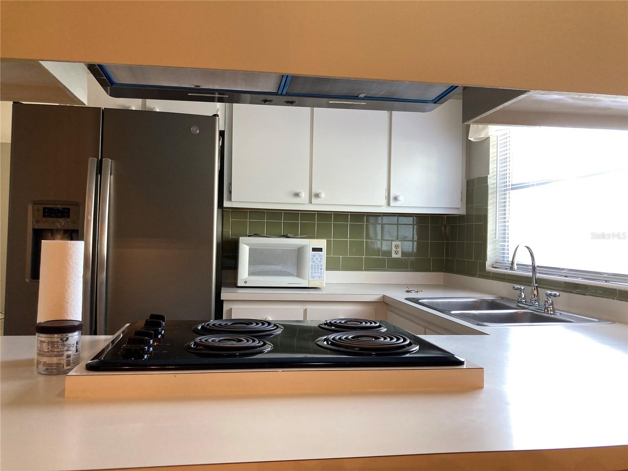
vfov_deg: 49.7
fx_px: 508
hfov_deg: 63.4
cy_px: 236
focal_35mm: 28
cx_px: 314
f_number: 1.8
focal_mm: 3.99
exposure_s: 1/60
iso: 80
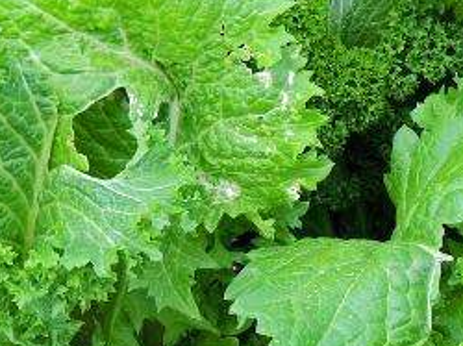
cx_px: 515
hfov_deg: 13.7
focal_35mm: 141
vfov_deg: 10.5
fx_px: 1884
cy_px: 192
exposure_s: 1/160
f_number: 3.7
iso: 100
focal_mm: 9.8
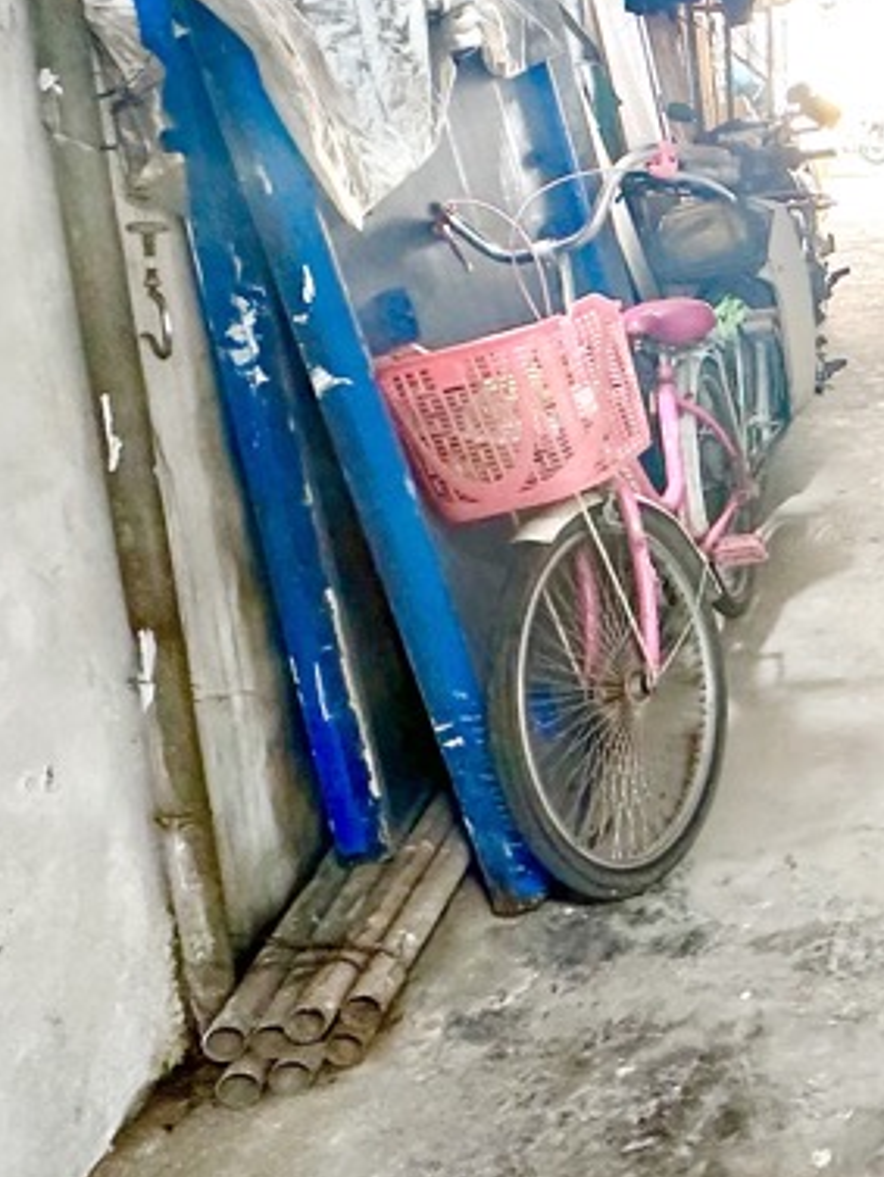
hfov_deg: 29.8
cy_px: 303
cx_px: 1165
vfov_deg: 47.3
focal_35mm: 38
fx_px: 1293
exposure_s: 1/60
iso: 320
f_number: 2.2
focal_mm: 2.22
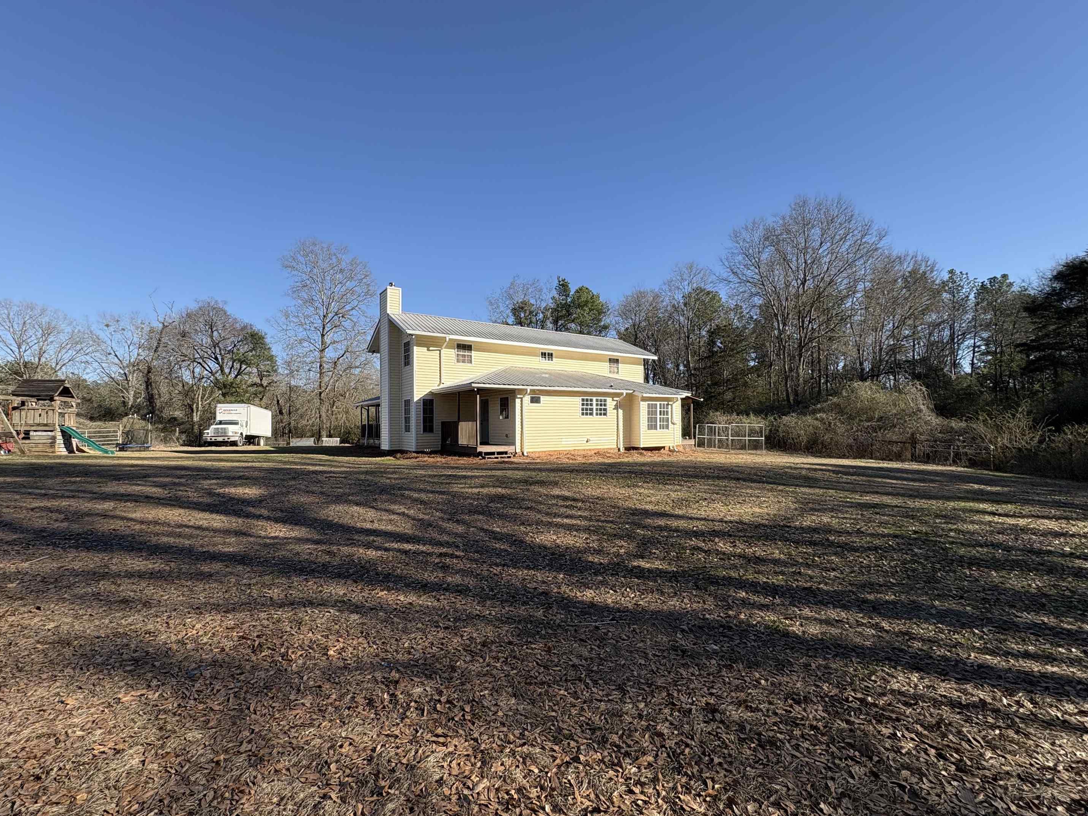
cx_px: 516
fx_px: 471
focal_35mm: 15
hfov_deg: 98.1
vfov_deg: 81.7
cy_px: 419
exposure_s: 1/1600
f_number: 2.2
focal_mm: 2.22
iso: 64
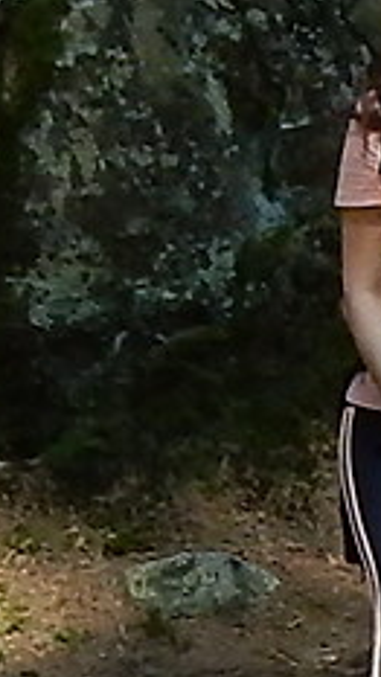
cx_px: 890
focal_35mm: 281
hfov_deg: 4.2
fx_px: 5049
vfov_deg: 7.7
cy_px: 325
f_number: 3.7
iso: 160
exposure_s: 1/30
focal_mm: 4.5
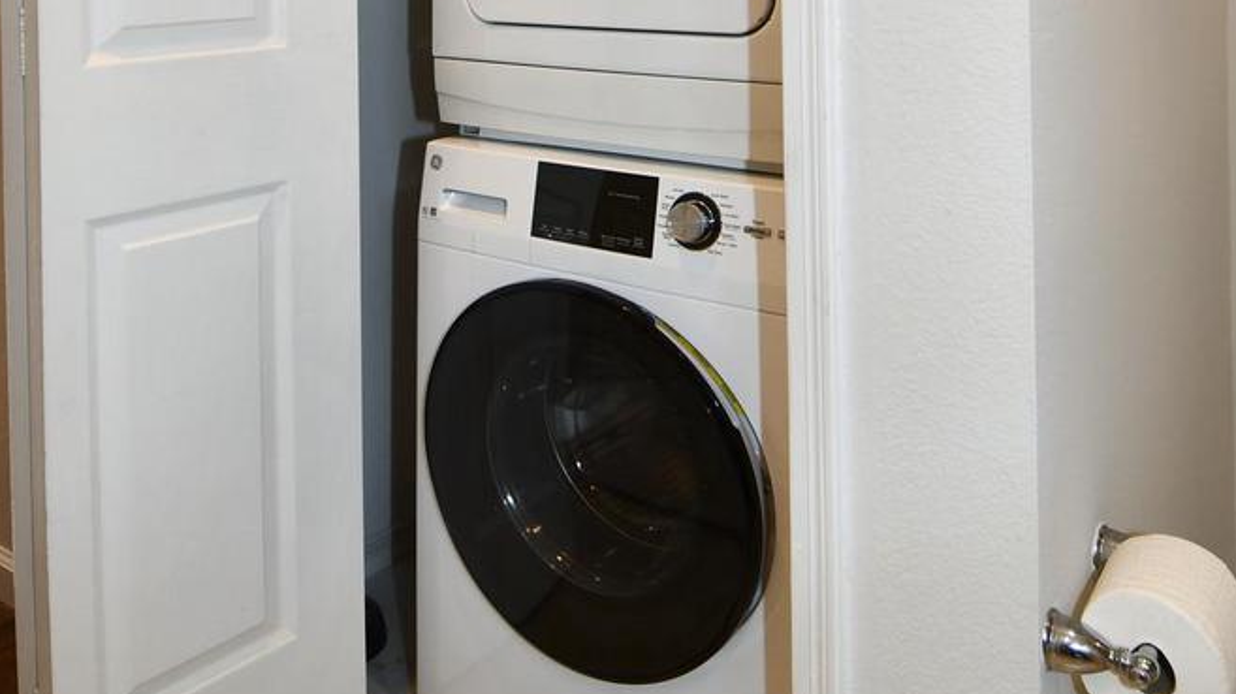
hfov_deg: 62.6
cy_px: -68
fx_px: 1016
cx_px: 632
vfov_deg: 33.1
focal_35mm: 31
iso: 500
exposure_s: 1/60
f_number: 4
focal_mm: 12
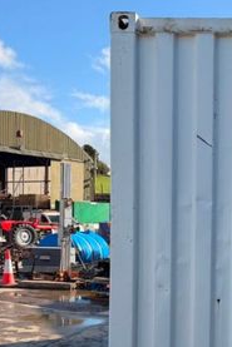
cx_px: 267
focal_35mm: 54
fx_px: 521
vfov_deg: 36.3
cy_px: 241
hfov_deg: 23.3
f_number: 1.78
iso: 100
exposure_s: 1/3021
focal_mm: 6.76
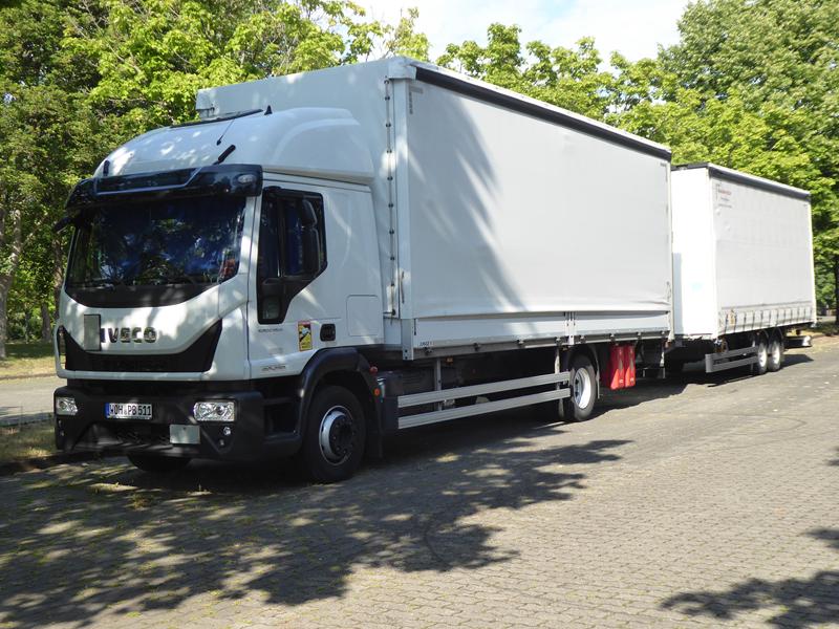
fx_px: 1066
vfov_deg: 32.9
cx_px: 420
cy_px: 314
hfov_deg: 42.9
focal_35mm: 44
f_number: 3.9
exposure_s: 1/320
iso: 160
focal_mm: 7.8
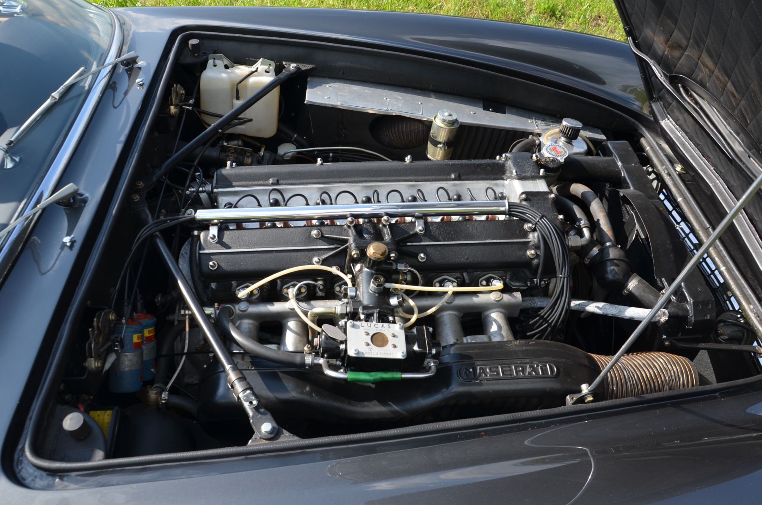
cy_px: 252
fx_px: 570
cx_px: 381
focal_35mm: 27
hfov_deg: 67.5
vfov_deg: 47.7
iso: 100
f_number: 8
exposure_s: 1/100
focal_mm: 18
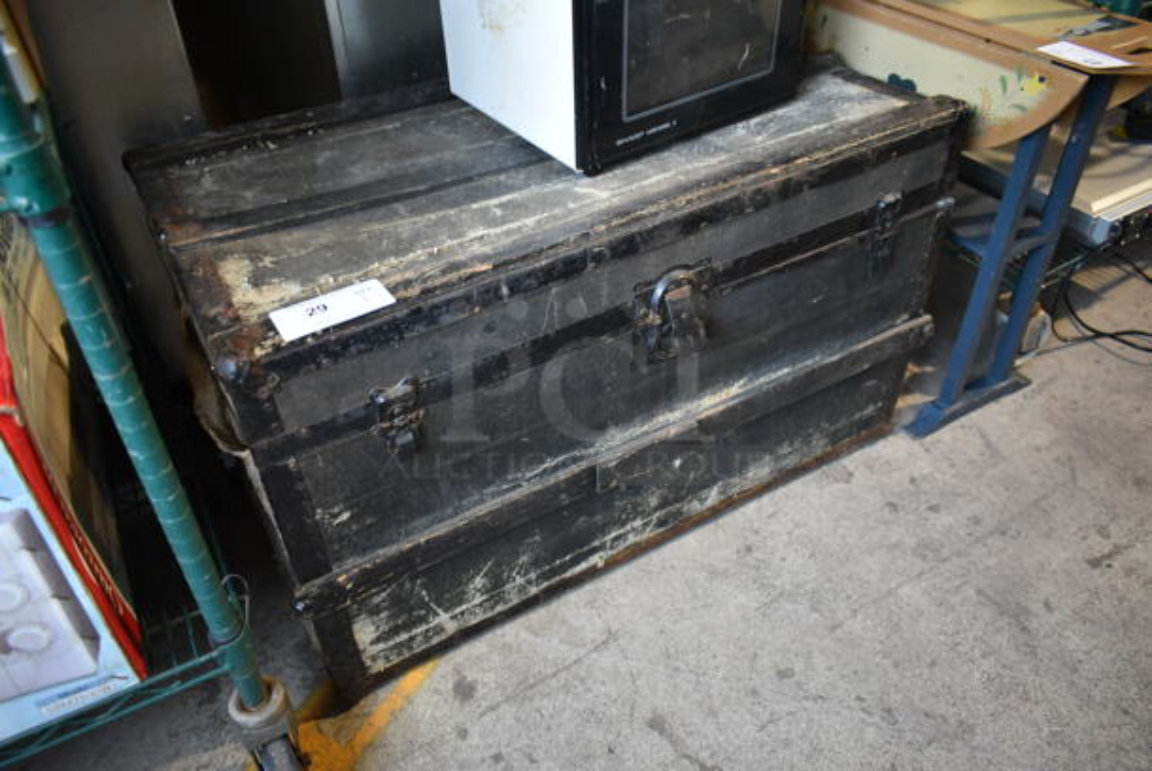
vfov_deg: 48.0
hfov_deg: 67.3
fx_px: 865
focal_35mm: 27
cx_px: 576
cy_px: 386
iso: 1100
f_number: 3.5
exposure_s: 1/30
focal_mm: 18
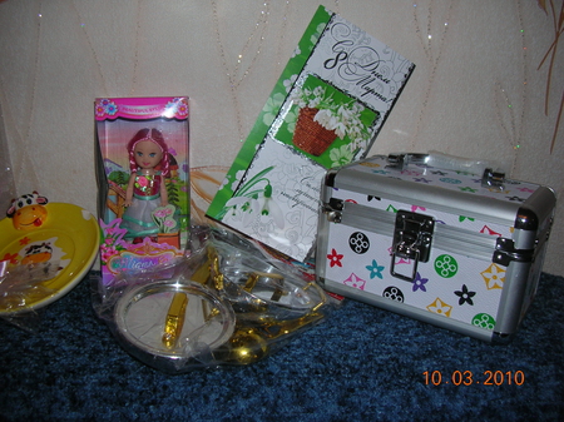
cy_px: 211
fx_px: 570
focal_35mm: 35
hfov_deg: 52.7
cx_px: 282
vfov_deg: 40.7
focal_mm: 5.8
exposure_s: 1/60.1
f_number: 2.8
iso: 50
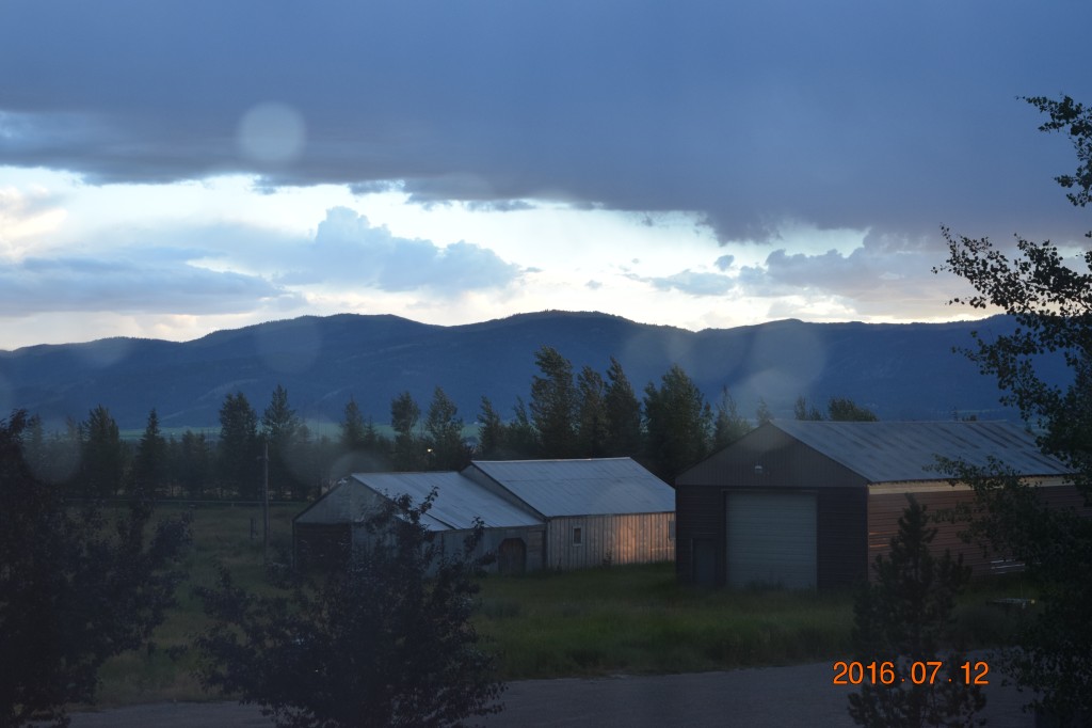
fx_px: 2502
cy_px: 364
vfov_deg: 16.5
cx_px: 546
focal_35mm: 82
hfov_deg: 24.6
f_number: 5.6
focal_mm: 55
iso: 720
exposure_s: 1/60
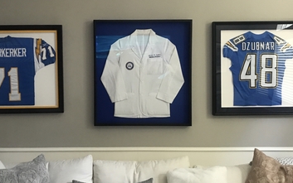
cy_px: 77
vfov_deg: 30.5
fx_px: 336
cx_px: 124
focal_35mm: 42
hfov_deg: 47.0
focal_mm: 3.99
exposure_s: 1/15
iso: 80
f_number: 1.8
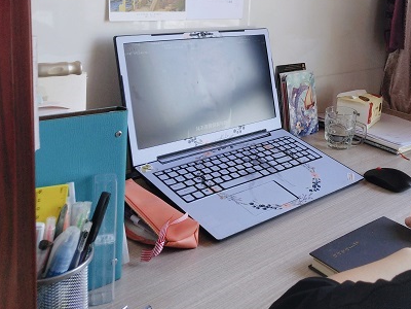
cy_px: 67
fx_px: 570
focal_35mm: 48
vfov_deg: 29.6
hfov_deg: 38.2
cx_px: 327
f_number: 1.8
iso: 85
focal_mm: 3.95
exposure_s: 1/100
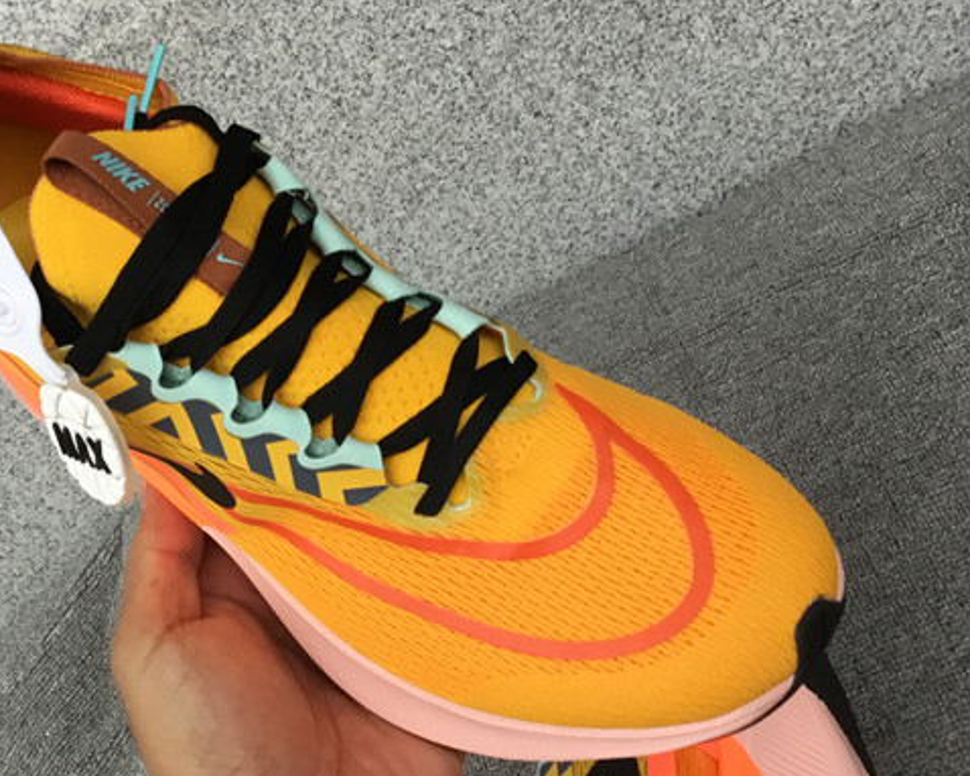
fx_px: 1636
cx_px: 313
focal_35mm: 57
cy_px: 399
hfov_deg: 32.7
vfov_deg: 26.7
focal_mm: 3.3
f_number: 2.4
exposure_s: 1/33
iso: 32
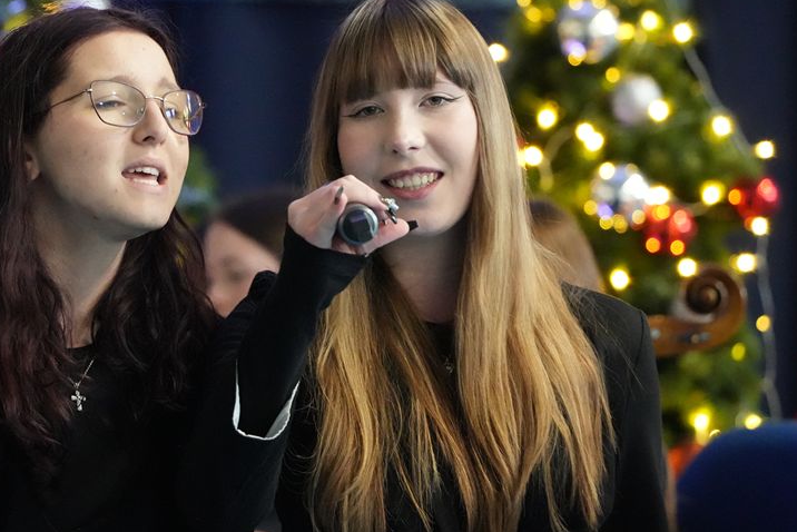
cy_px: 229
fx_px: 5891
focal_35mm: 266
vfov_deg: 5.2
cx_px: 258
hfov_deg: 7.7
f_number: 5.6
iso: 16000
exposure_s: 1/100
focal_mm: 186
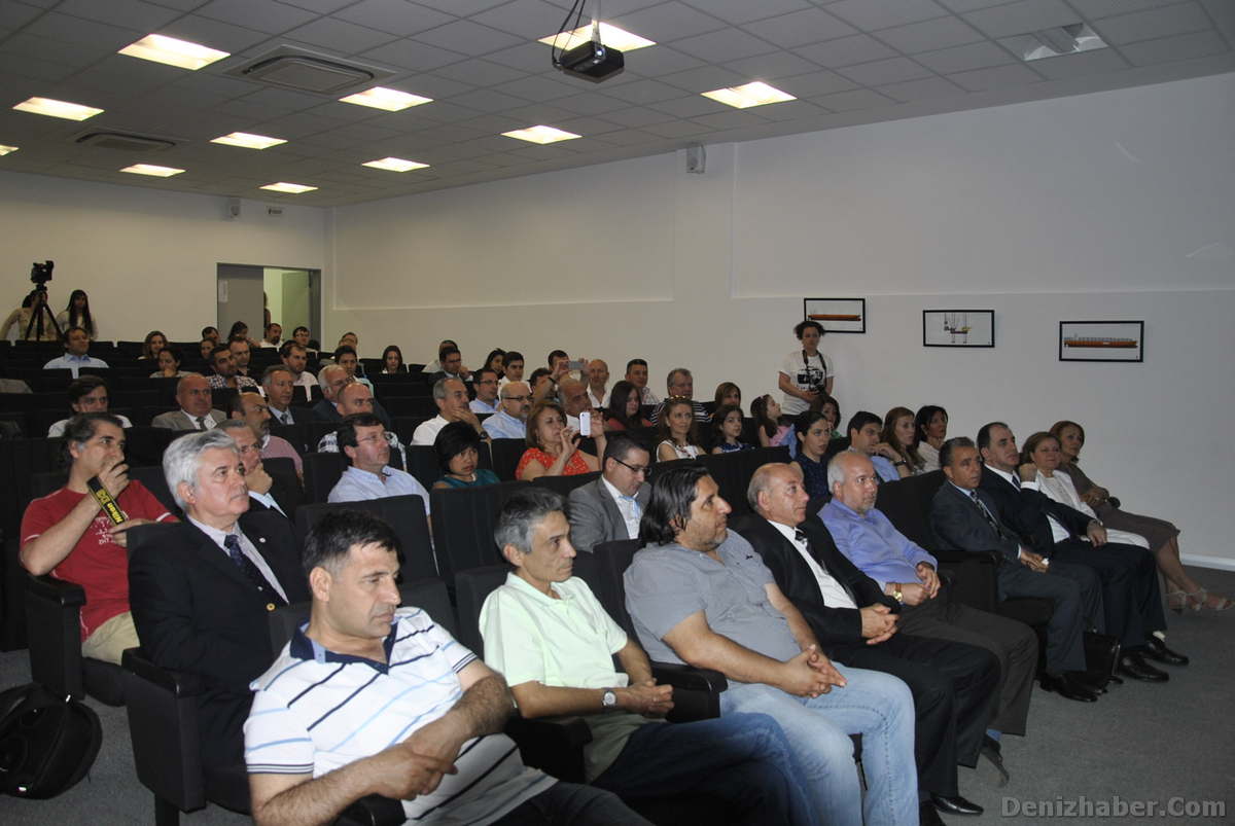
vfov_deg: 48.0
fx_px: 927
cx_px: 618
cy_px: 413
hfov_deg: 67.3
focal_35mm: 27
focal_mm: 18
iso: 200
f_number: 3.5
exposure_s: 1/60
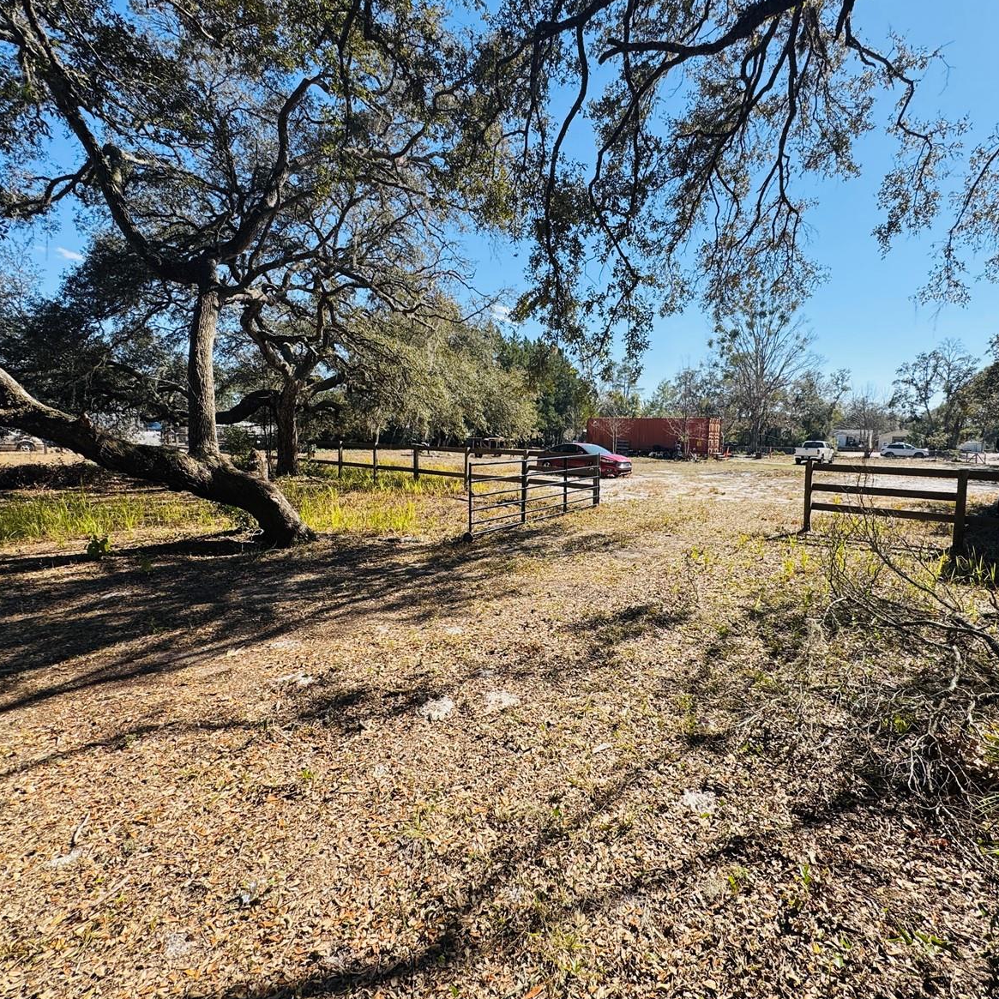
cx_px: 572
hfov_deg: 83.4
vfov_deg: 84.0
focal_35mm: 17
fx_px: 555
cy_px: 496
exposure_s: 1/1126
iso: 50
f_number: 2.2
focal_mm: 2.22
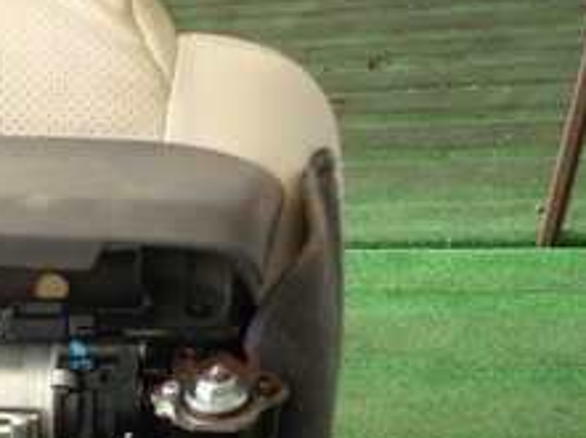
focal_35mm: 68
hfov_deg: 24.6
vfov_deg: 19.7
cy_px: 584
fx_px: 1149
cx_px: -196
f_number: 2
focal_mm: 4.5
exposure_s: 1/60
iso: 200
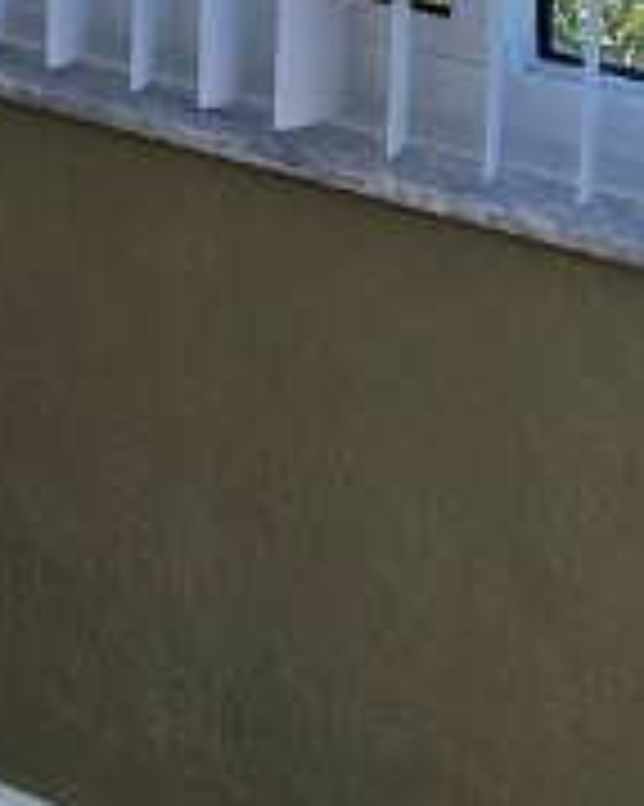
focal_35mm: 145
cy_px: -594
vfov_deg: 12.3
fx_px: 3458
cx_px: -428
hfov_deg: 10.2
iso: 50
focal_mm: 5.7
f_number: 1.5
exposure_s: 1/733
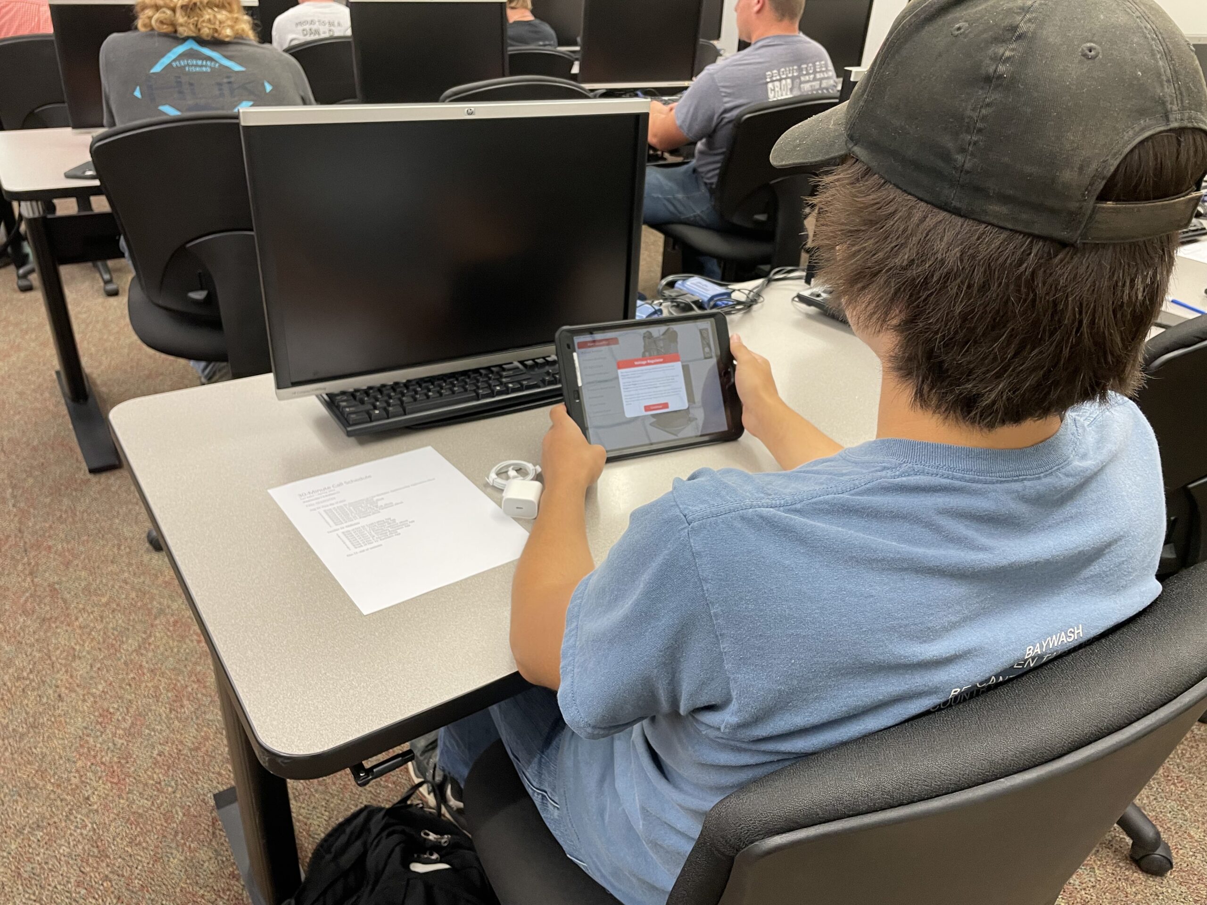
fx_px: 907
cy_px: 452
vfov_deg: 53.1
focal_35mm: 26
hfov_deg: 67.3
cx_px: 604
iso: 100
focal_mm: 4.2
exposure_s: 1/60
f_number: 1.6
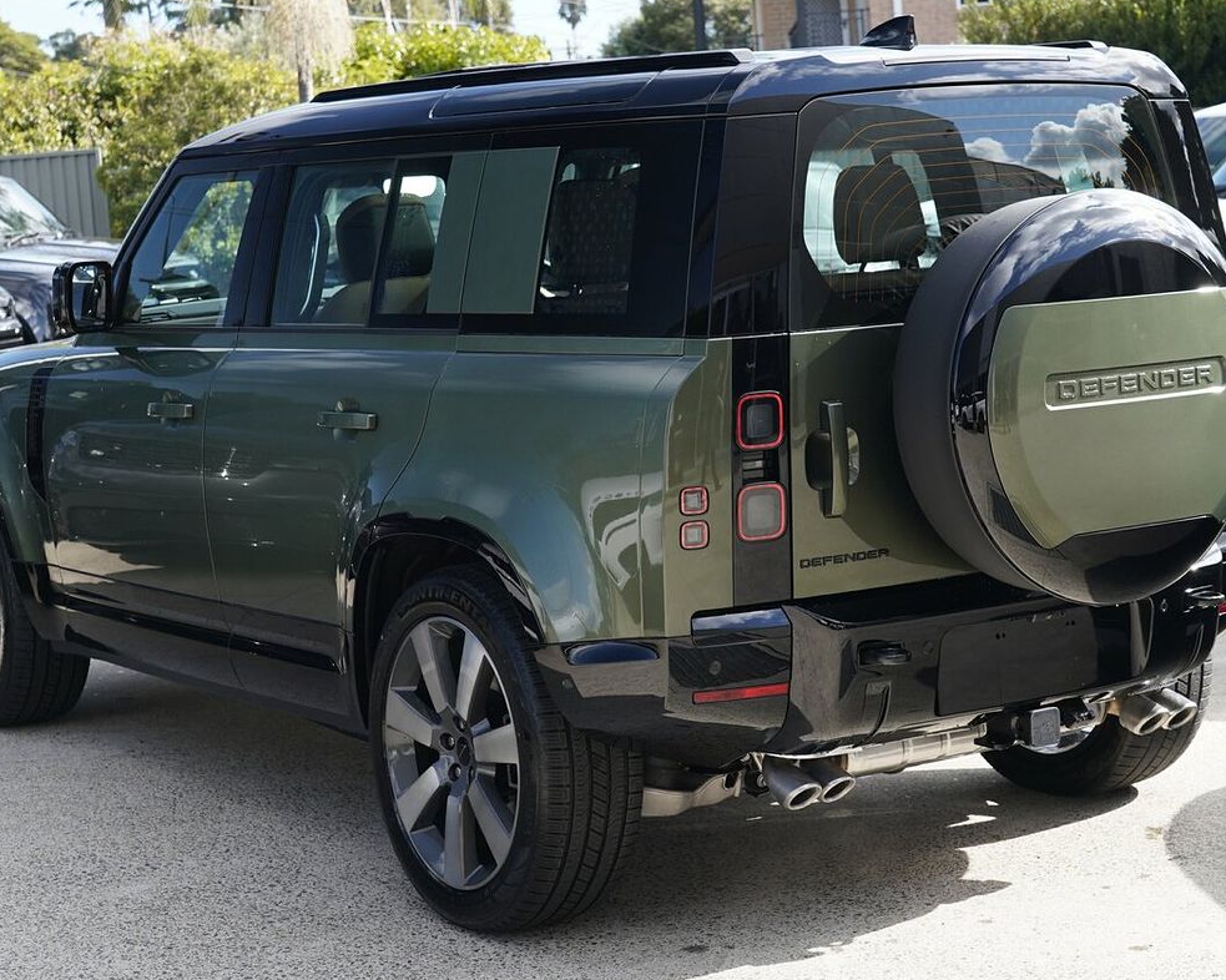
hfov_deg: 34.2
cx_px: 596
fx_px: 1995
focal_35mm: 55
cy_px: 490
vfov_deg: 27.6
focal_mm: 48
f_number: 5.6
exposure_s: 1/50
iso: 1000
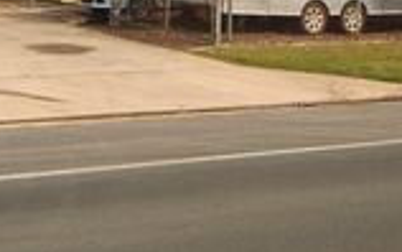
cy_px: -131
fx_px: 998
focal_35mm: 91
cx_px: 150
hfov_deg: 22.7
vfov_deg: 13.5
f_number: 10
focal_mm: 20
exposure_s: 1/400
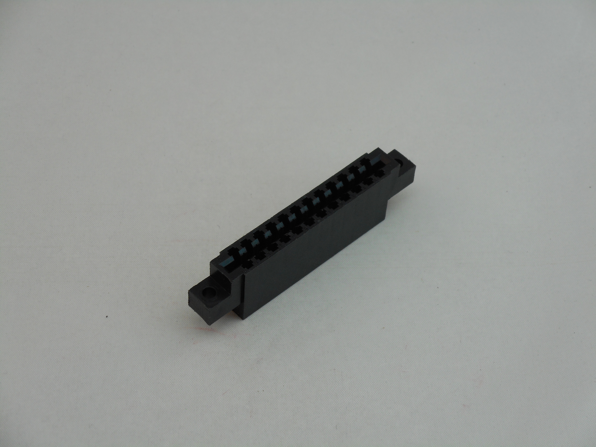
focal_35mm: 89
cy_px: 224
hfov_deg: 22.0
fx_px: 1532
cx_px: 298
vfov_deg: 16.6
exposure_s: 1/60
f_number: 5.6
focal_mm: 15.9
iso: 125
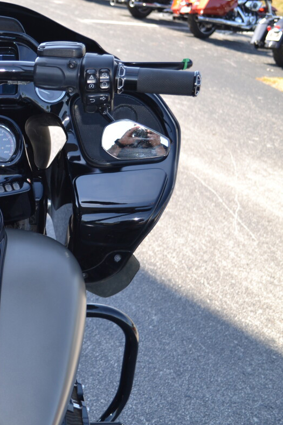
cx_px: -34
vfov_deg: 31.4
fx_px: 755
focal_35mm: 64
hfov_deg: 20.2
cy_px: 212
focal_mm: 28
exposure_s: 1/125
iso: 110
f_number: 4.5
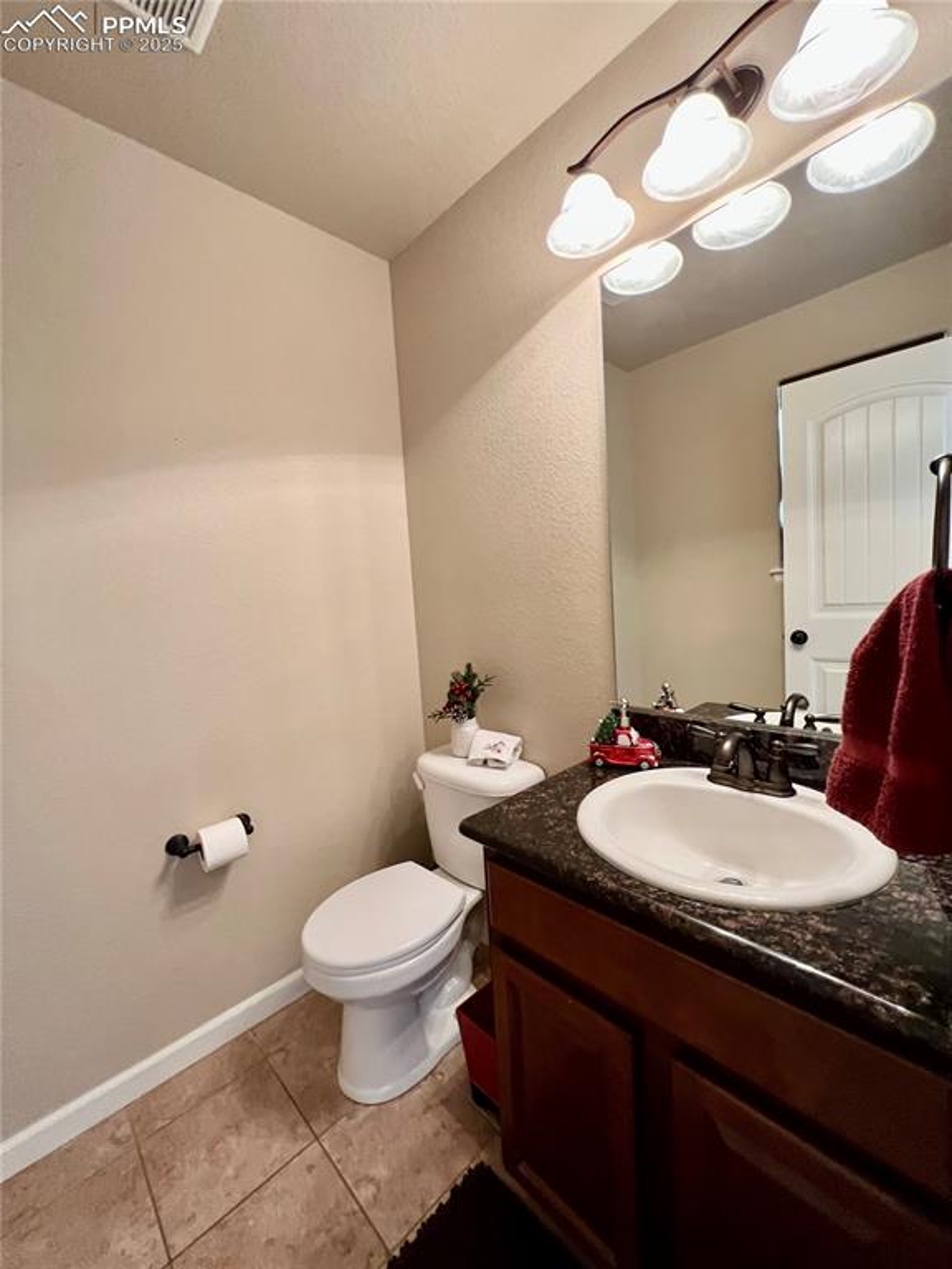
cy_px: 634
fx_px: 477
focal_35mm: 13
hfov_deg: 89.9
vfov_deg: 106.2
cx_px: 476
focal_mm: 1.57
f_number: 1.8
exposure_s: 1/60
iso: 250
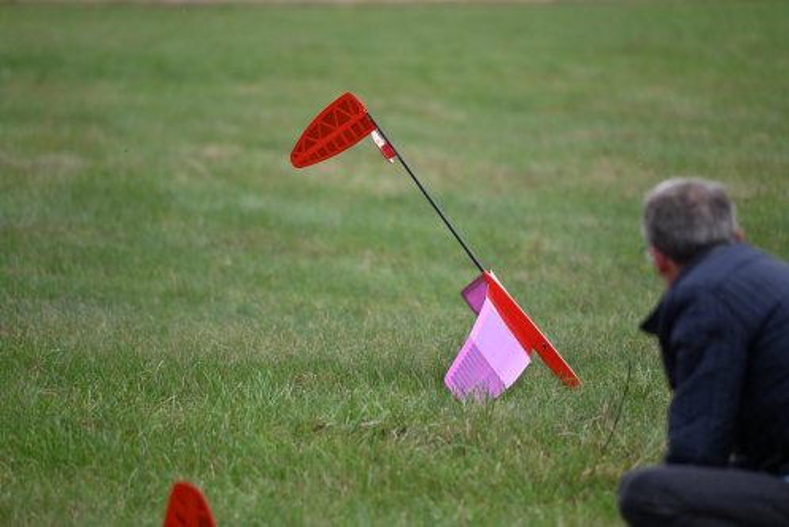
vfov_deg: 3.4
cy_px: 264
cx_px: 394
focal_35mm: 400
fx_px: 8771
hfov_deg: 5.2
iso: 640
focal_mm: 400
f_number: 6.3
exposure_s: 1/1000
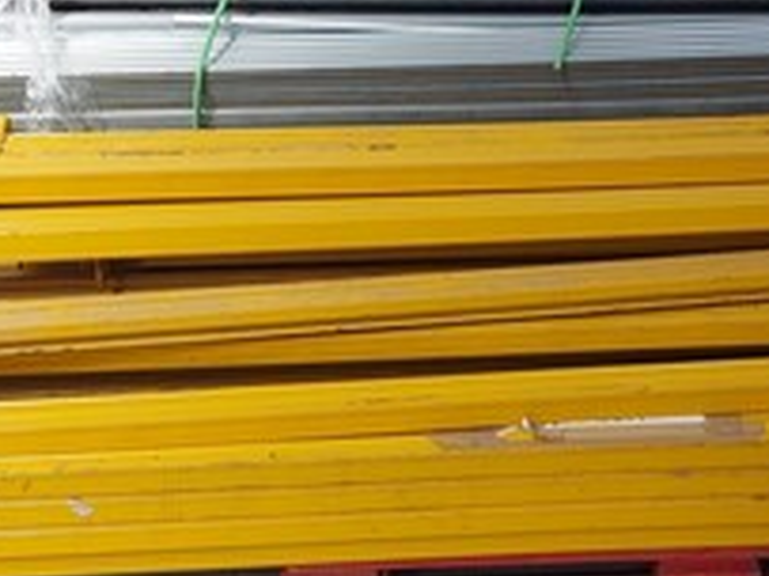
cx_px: 568
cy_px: 284
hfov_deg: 26.0
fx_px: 1643
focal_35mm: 74
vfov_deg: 19.9
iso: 25
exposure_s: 1/137
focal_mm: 5.23
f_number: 1.8
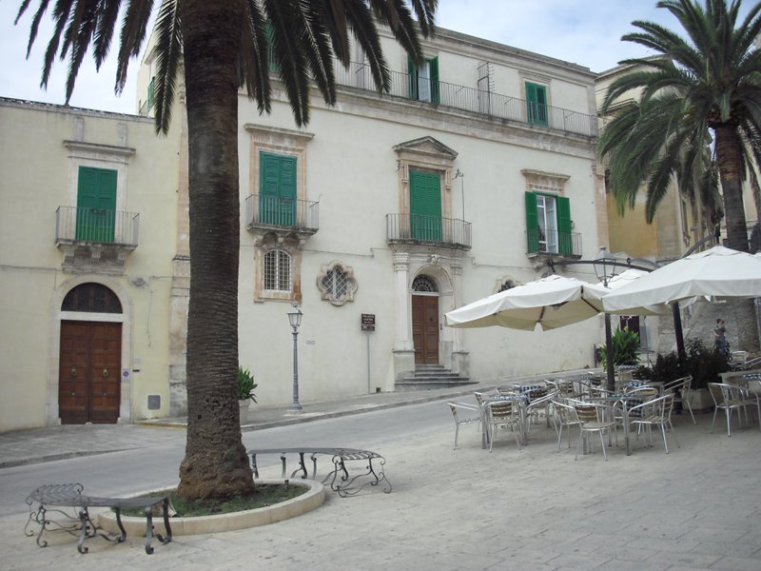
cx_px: 380
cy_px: 286
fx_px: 835
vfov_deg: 37.7
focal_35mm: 38
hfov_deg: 49.0
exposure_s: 1/200
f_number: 8
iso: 100
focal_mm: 6.2
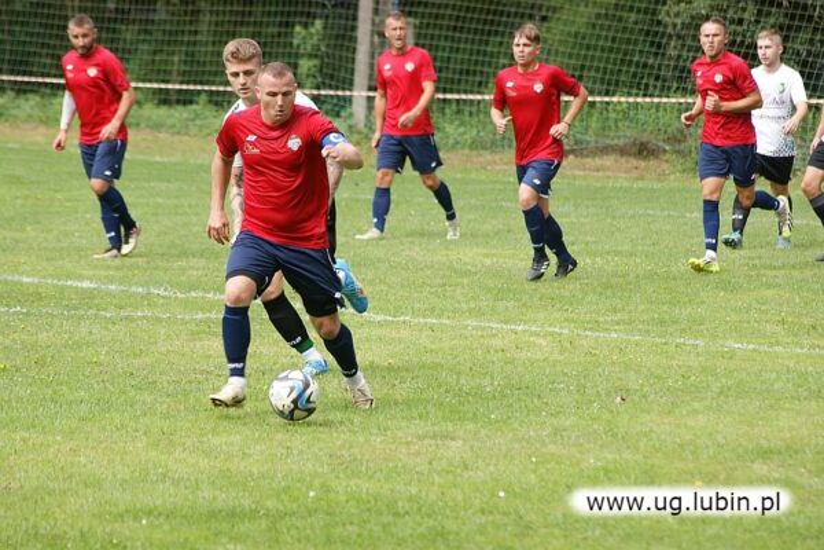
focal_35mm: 300
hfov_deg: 6.9
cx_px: 412
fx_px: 6866
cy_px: 275
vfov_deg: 4.6
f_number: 5.6
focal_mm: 200
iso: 200
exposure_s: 1/320
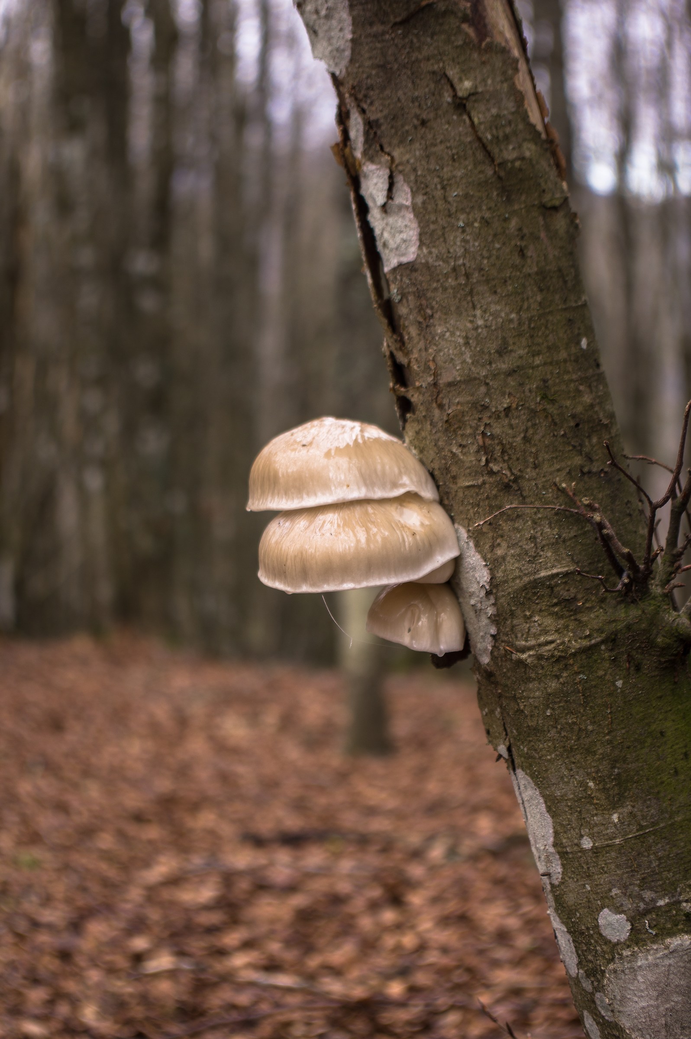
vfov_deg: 30.1
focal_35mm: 67
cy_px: 520
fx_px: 1932
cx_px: 346
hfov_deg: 20.3
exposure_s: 1/100
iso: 160
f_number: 4
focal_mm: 45
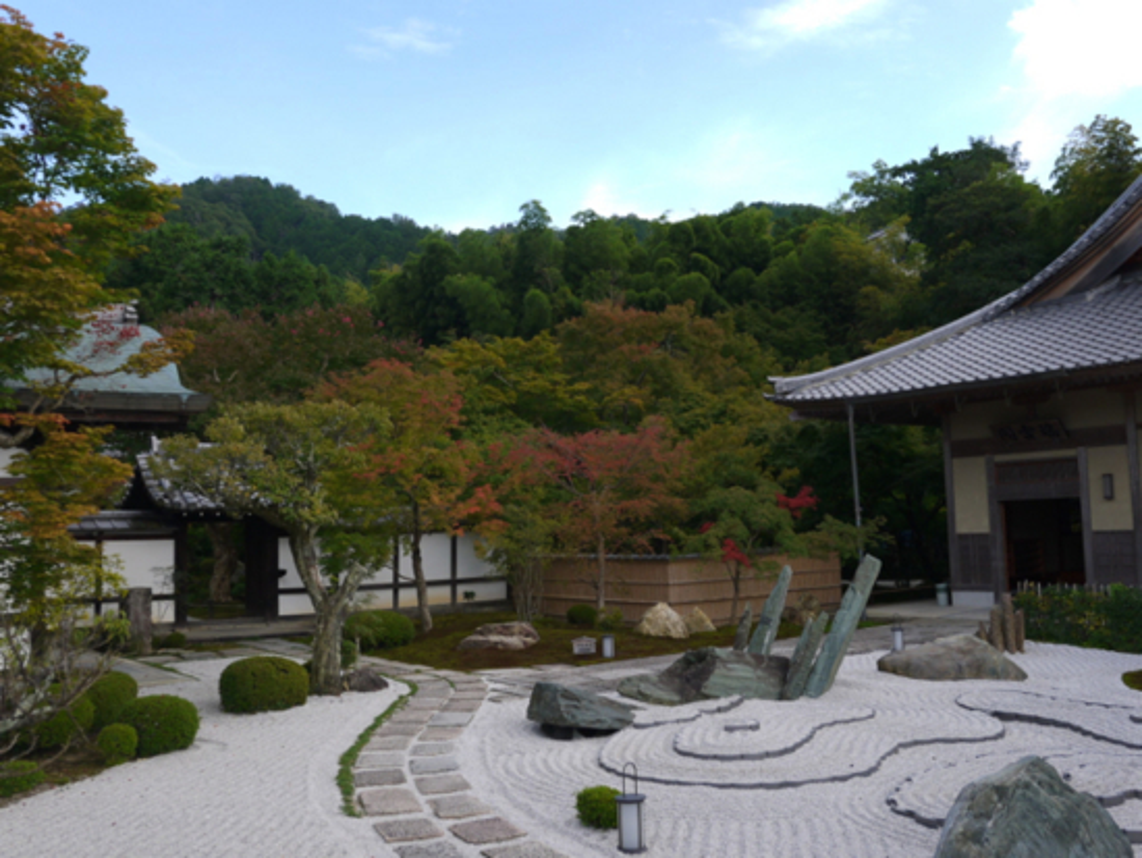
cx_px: 571
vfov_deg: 39.7
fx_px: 1188
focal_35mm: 36
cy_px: 429
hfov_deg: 51.3
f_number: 5.6
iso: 160
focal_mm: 18
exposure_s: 1/200
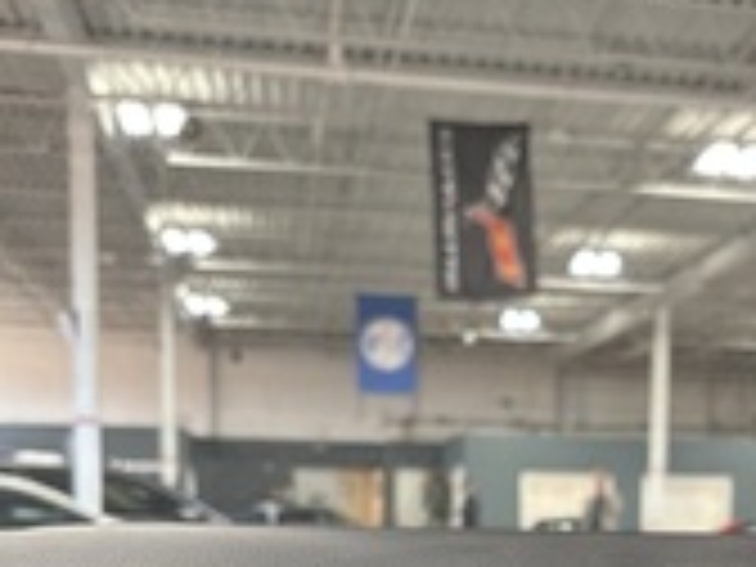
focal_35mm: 65
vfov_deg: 21.0
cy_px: 686
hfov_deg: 29.3
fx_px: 1420
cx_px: 585
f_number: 1.6
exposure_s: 1/52
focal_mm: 5.96
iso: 200
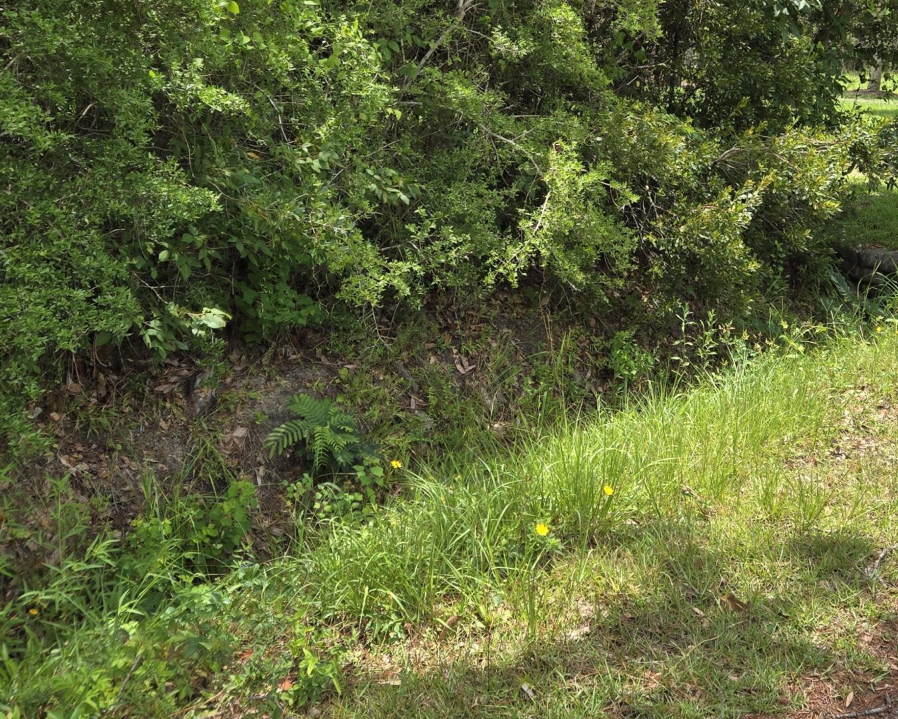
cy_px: 117
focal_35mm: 50
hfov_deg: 36.9
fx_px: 1329
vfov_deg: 29.4
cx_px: 615
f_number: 1.8
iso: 25
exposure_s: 1/767
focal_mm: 5.4
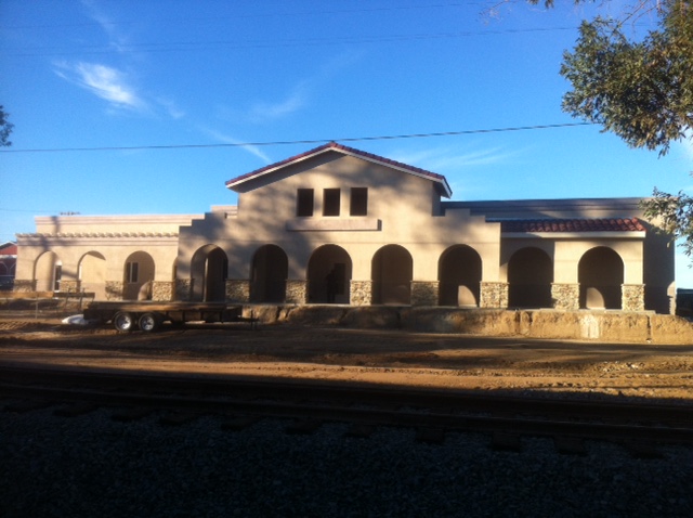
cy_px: 259
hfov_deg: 52.7
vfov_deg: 40.6
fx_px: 700
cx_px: 346
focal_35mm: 35
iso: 80
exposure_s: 1/656
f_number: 2.8
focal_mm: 3.85
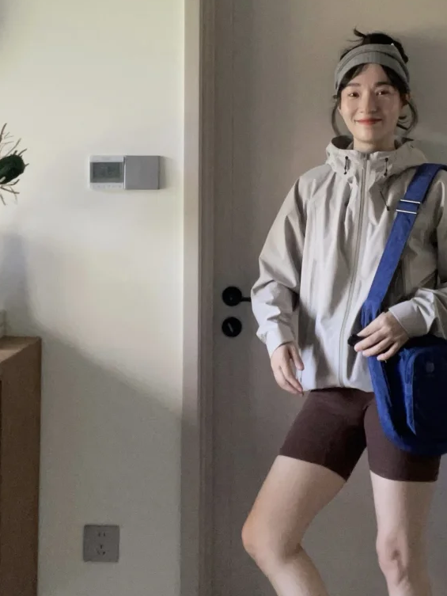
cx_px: 271
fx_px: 757
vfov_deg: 42.8
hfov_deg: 32.8
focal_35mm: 44
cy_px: 242
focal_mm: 2.71
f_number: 2.2
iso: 400
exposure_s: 1/45
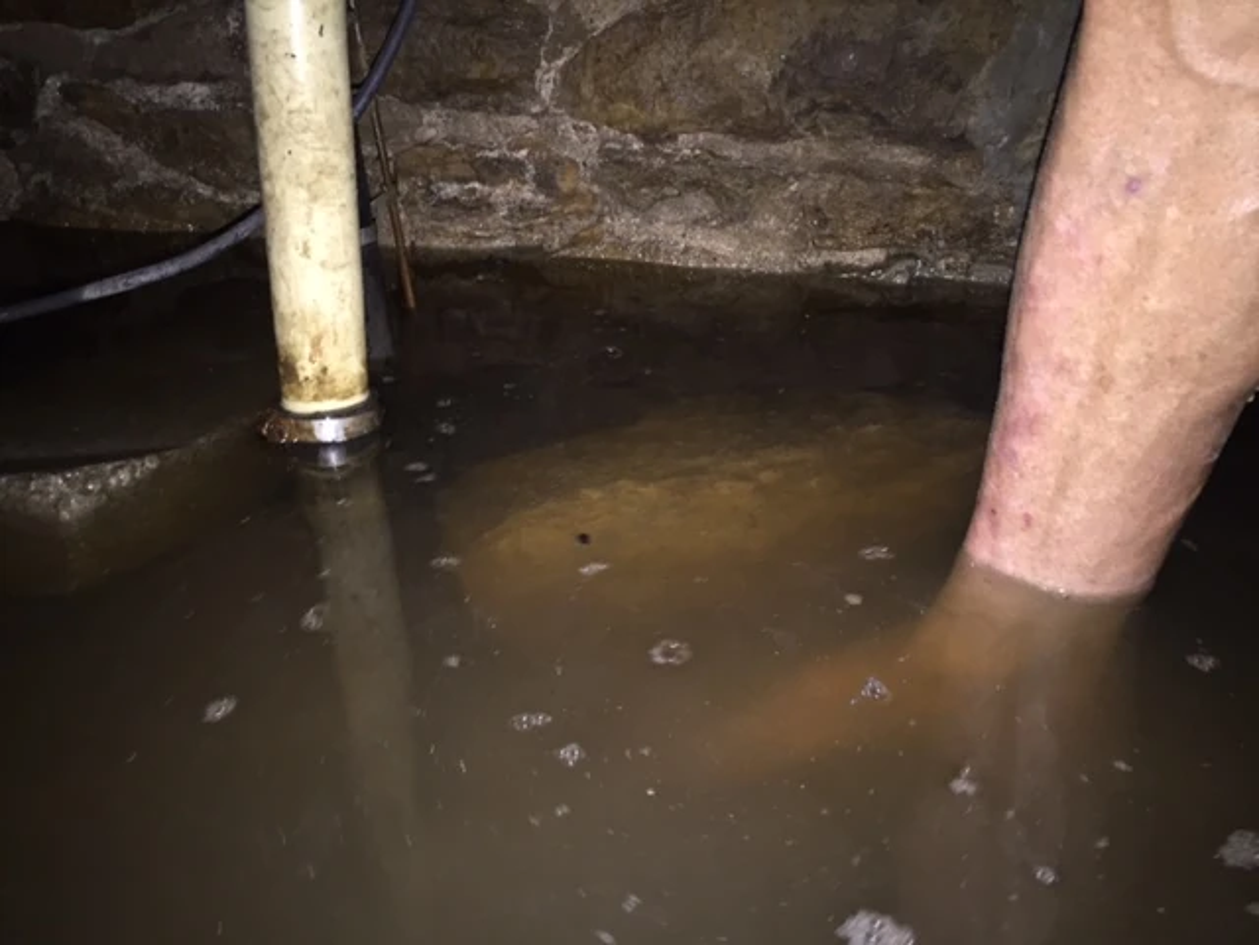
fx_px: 1055
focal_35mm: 29
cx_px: 630
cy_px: 472
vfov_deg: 48.2
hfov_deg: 61.7
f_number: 2.2
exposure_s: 1/16
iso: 125
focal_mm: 4.15
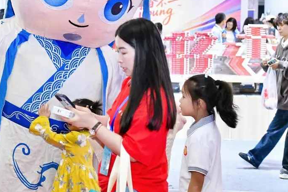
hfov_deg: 21.5
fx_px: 744
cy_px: 63
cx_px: 41
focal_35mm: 93
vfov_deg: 14.7
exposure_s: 1/200
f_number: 4
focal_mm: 40
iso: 1600
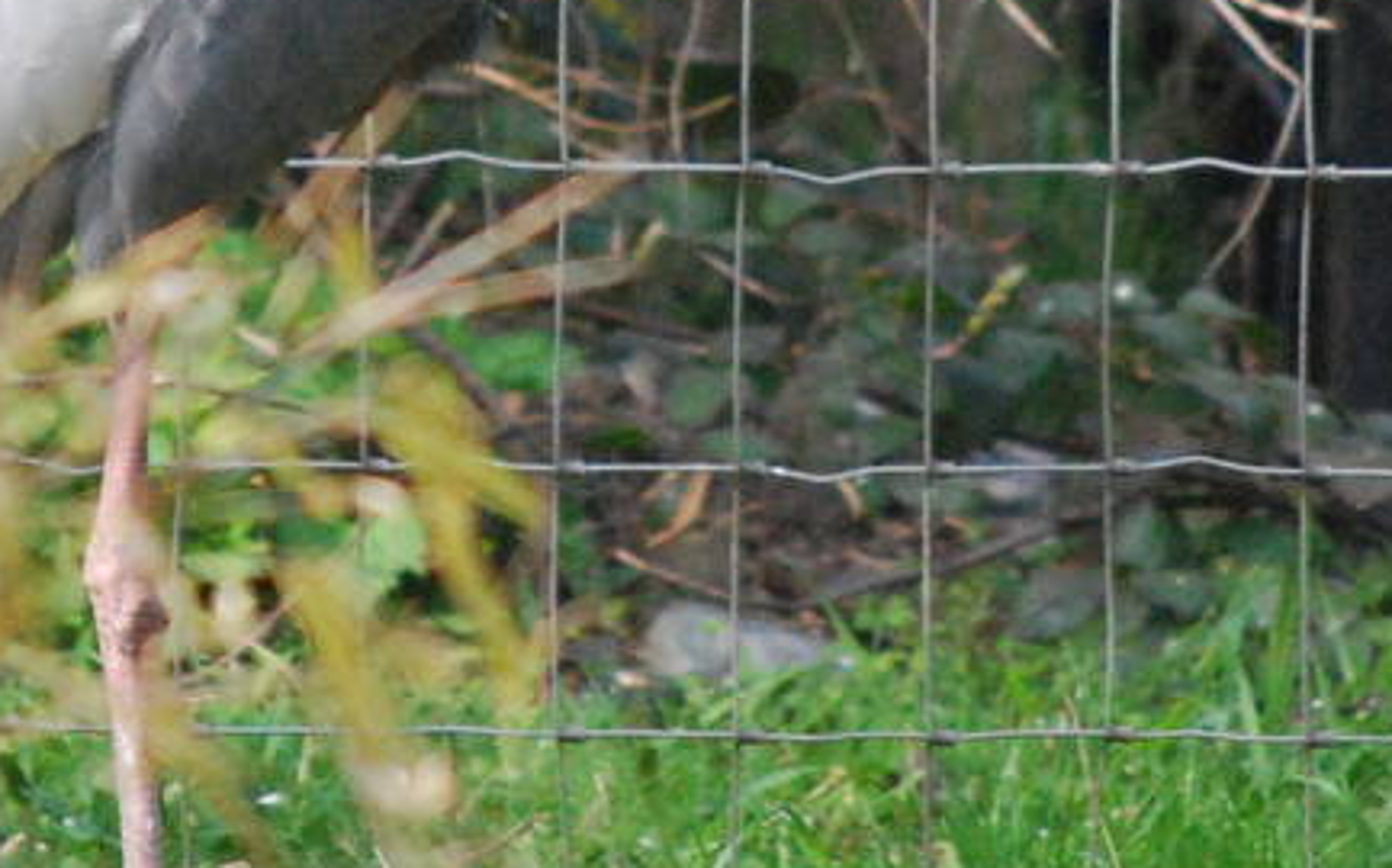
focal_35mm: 906
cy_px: -178
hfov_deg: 2.3
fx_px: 34348
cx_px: 379
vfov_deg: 1.4
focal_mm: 160
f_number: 5.3
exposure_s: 1/500
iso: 1600
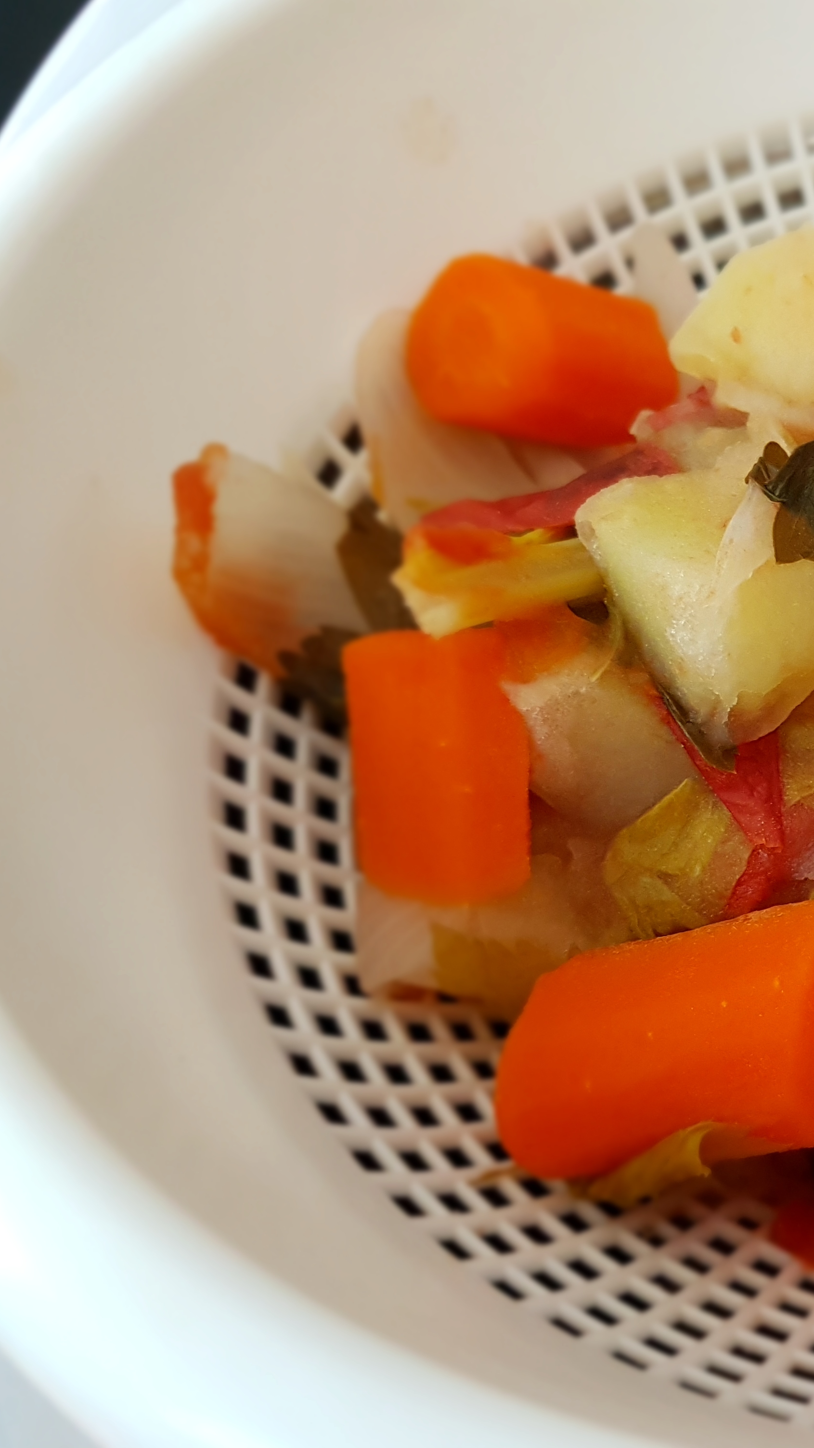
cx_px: 953
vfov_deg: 52.8
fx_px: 1458
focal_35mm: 38
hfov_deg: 27.7
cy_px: 721
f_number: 1.7
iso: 160
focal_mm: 4.2
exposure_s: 1/33
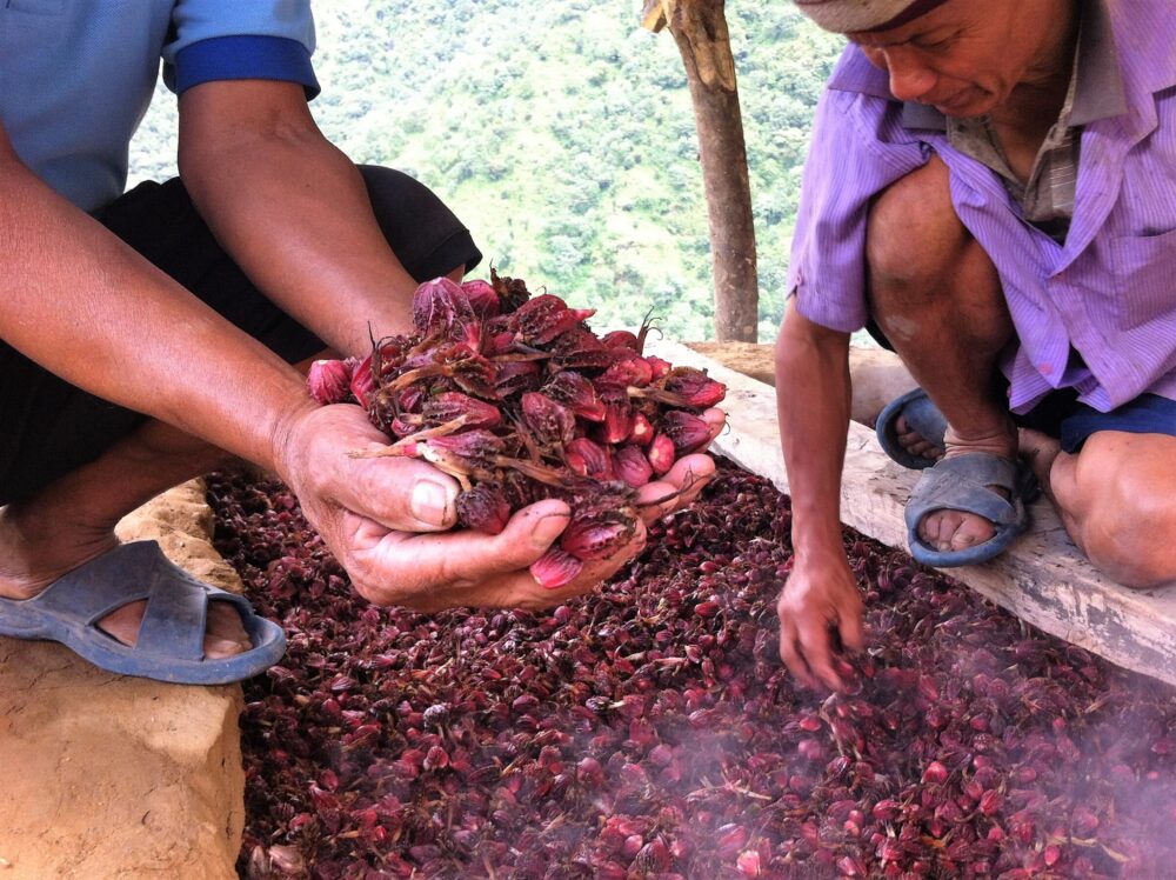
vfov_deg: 40.6
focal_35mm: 35
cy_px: 440
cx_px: 588
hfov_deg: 52.7
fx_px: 1188
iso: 100
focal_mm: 3.85
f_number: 2.8
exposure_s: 1/60
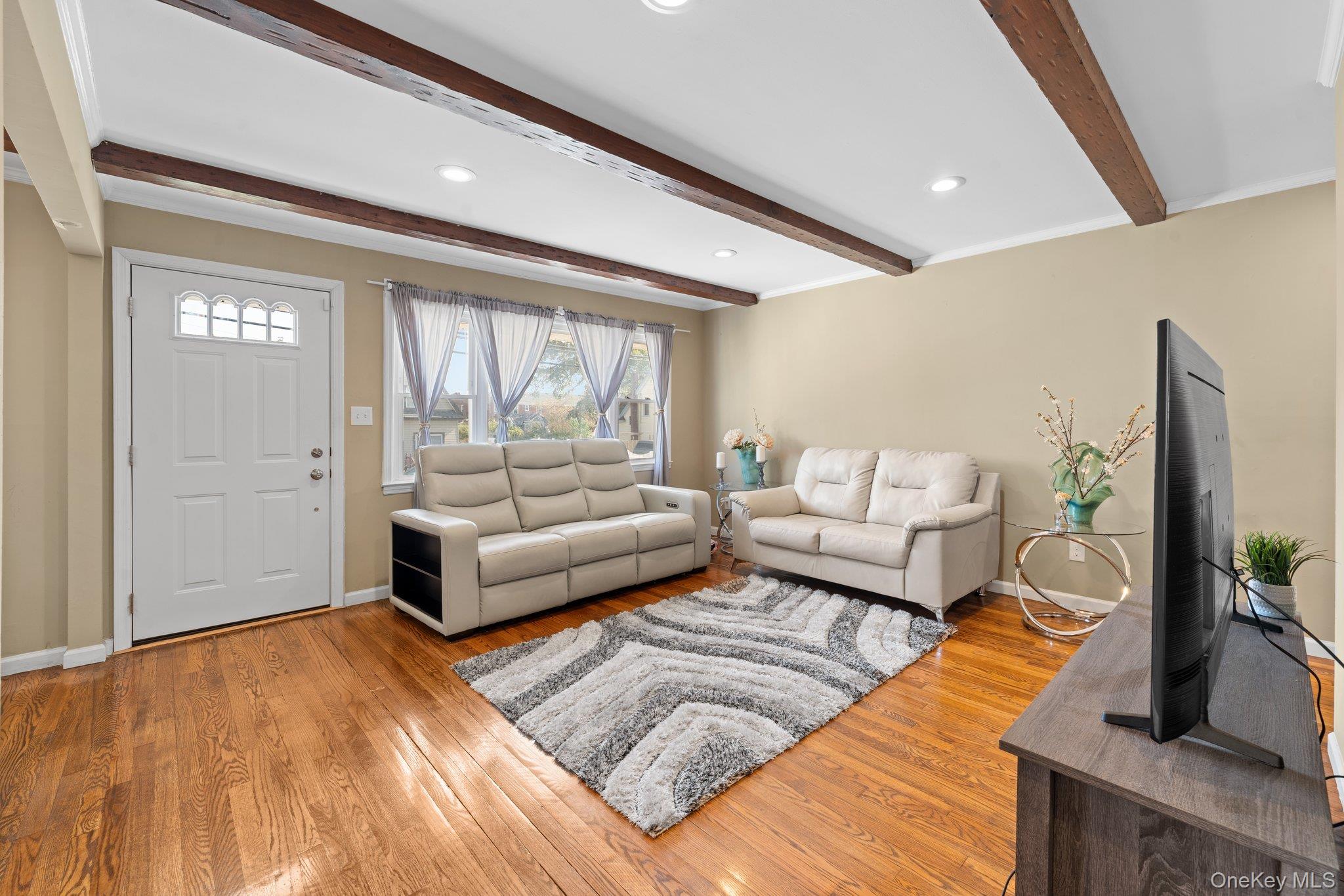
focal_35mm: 14
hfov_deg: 104.3
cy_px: 448
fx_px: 523
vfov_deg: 81.2
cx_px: 672
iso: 250
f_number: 10
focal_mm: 14
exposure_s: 1
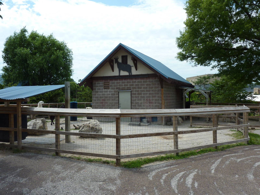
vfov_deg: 48.2
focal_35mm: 29
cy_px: 98
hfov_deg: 61.7
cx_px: 130
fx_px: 218
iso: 80
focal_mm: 4.7
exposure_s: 1/800
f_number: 4
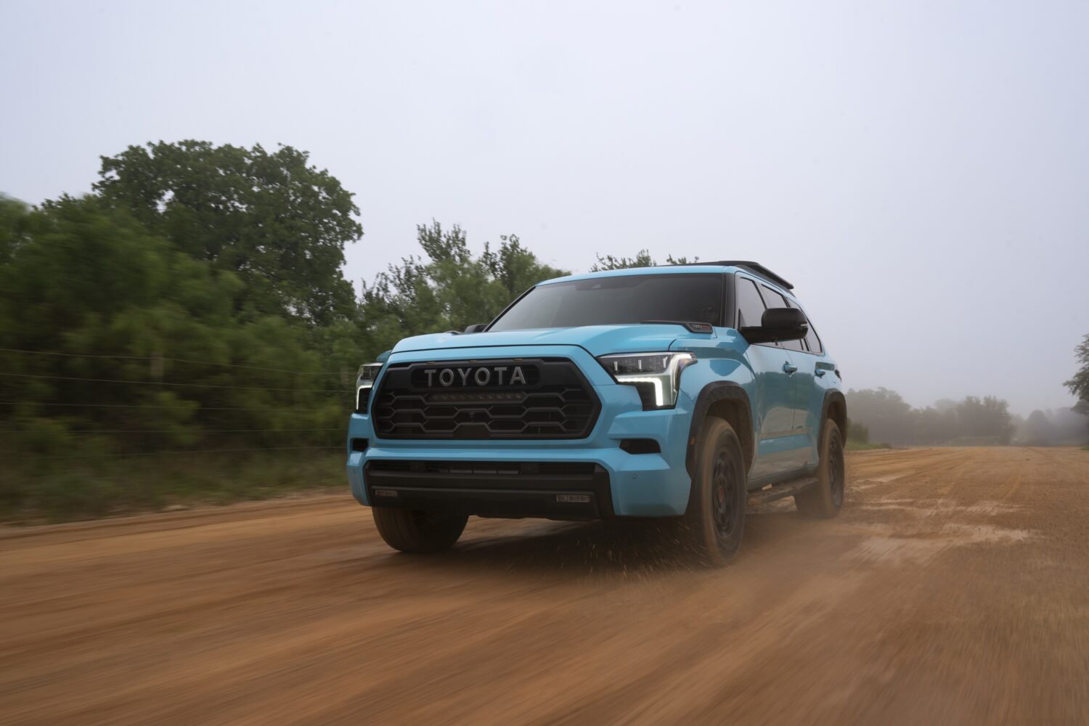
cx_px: 544
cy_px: 363
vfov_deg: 39.4
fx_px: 1013
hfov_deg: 56.5
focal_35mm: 34
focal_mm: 33.5
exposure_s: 1/50
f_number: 11
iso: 250
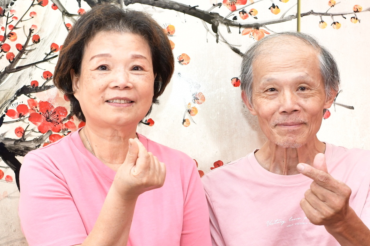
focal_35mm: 90
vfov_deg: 15.1
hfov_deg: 22.5
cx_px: 245
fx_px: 925
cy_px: 202
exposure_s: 1/200
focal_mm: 35
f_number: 4.5
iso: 1000
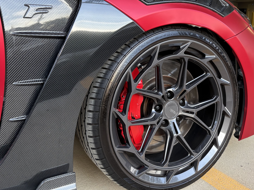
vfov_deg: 35.8
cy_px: 73
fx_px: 294
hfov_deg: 46.5
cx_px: 155
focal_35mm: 40
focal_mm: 5.96
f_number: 1.6
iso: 100
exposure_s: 1/121
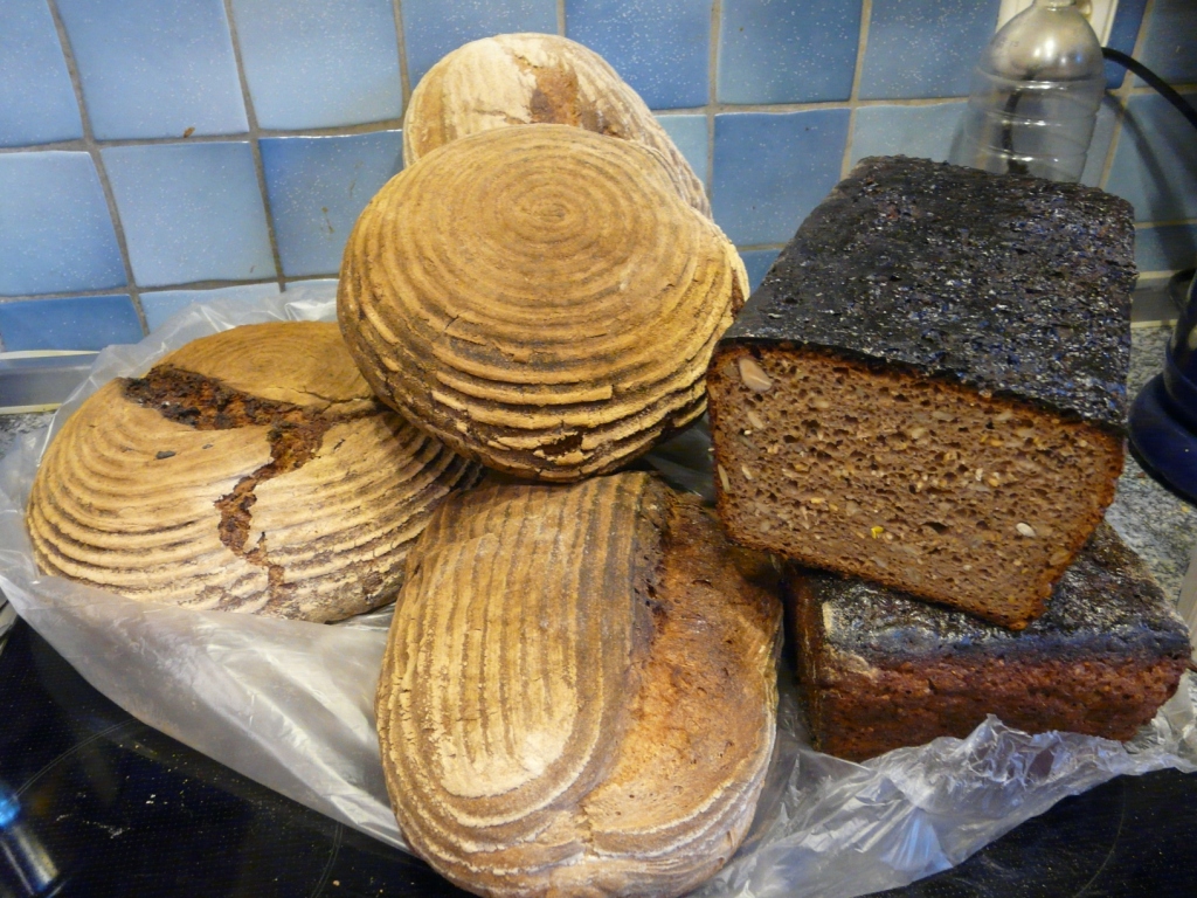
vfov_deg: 49.7
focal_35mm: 28
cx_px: 598
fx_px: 968
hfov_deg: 63.4
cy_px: 449
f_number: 2.8
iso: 400
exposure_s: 1/13
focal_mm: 4.6
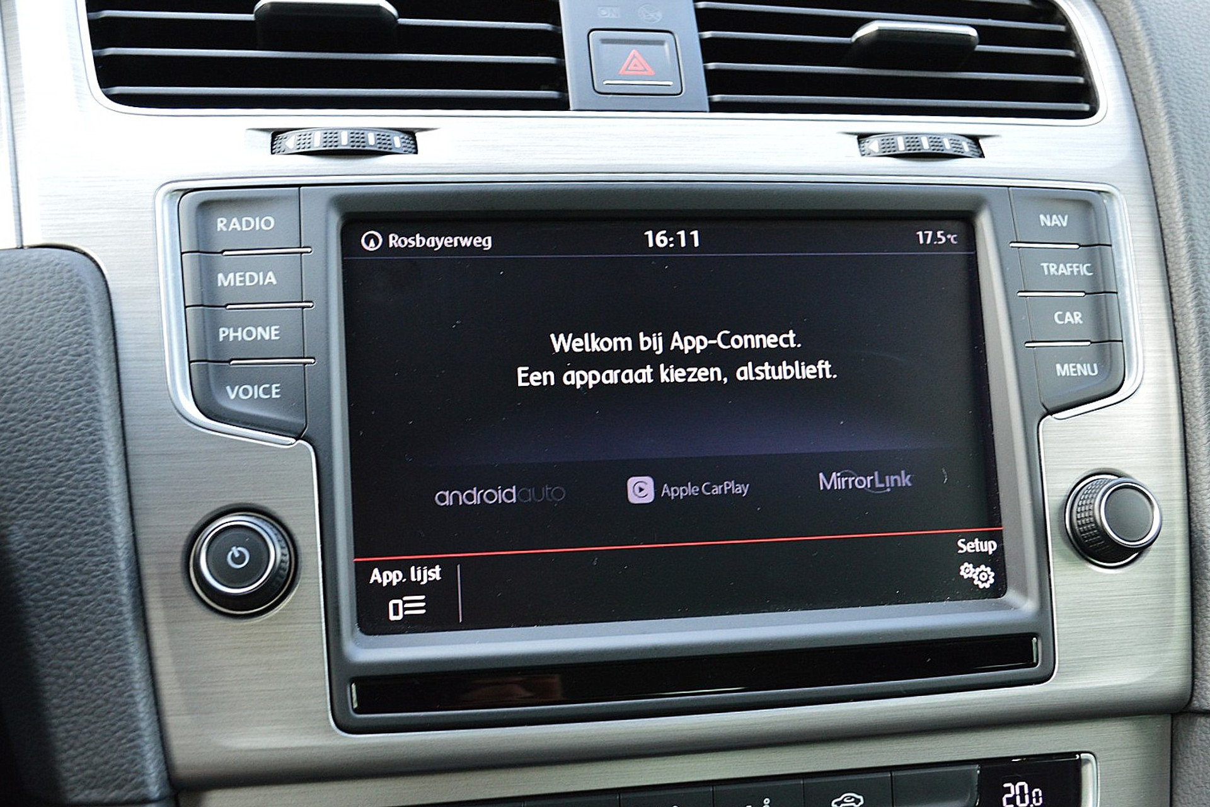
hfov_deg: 49.6
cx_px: 605
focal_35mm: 39
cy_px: 404
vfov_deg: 34.2
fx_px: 1311
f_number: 6.3
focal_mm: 26
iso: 800
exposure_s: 1/60
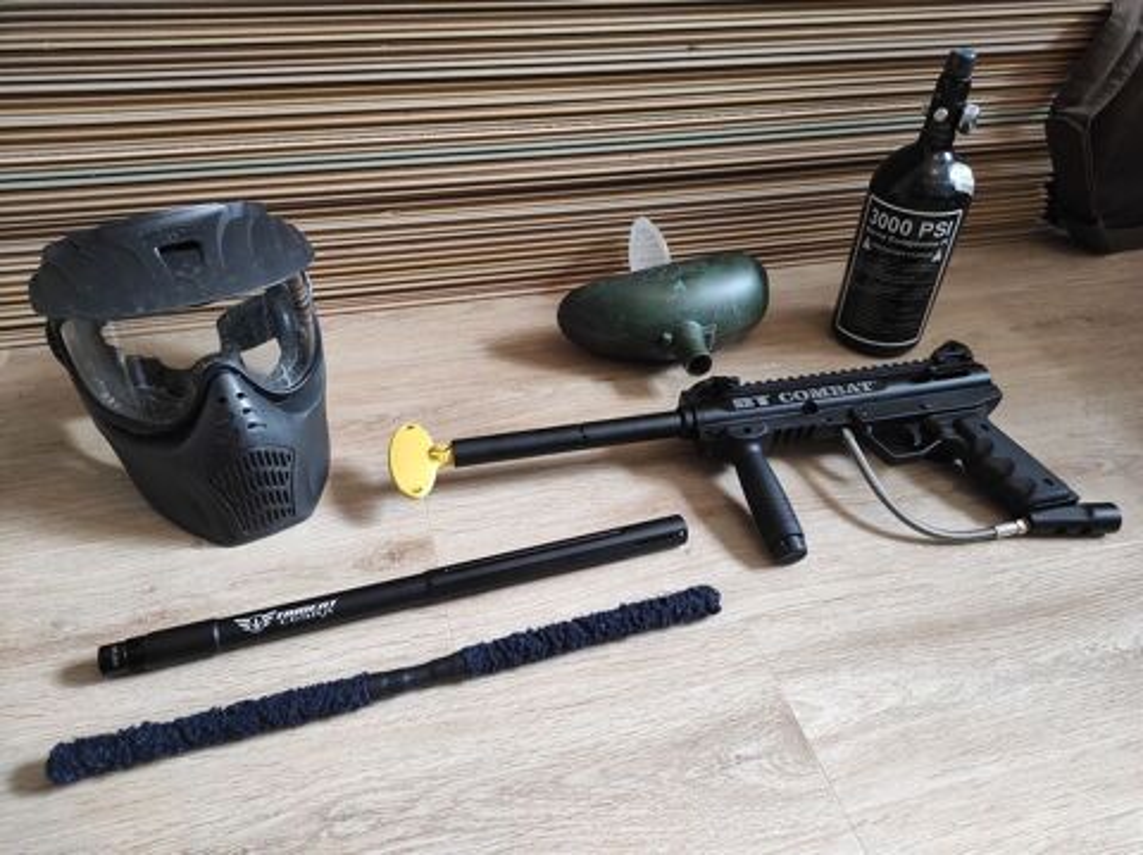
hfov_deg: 69.4
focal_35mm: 25
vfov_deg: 54.8
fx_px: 825
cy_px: 428
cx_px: 572
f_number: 1.89
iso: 529
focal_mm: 5.43
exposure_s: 1/33
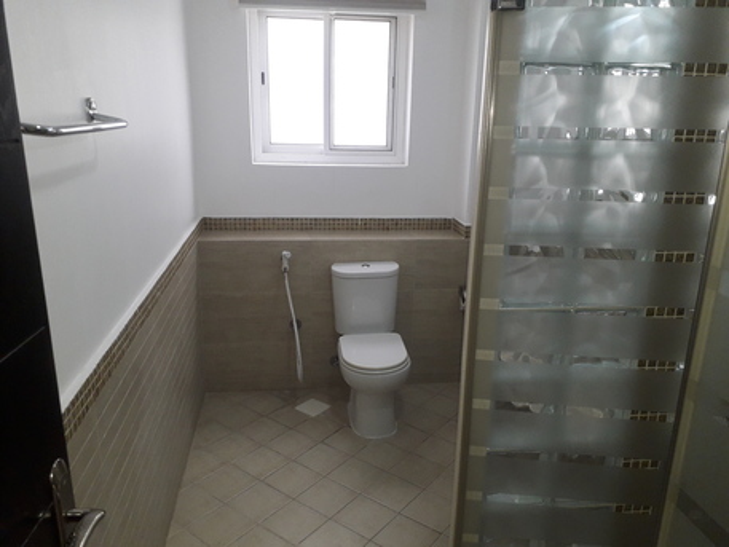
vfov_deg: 51.4
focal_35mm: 27
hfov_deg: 65.3
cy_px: 274
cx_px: 364
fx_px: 569
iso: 125
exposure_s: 1/50
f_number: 1.9
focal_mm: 3.6
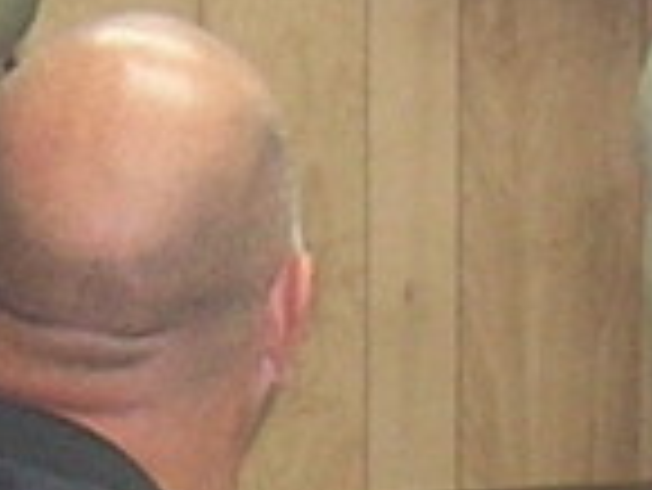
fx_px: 4788
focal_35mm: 254
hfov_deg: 7.8
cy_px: 202
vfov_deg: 5.9
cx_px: 270
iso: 322
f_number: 2.6
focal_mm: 4.7
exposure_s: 1/60.1
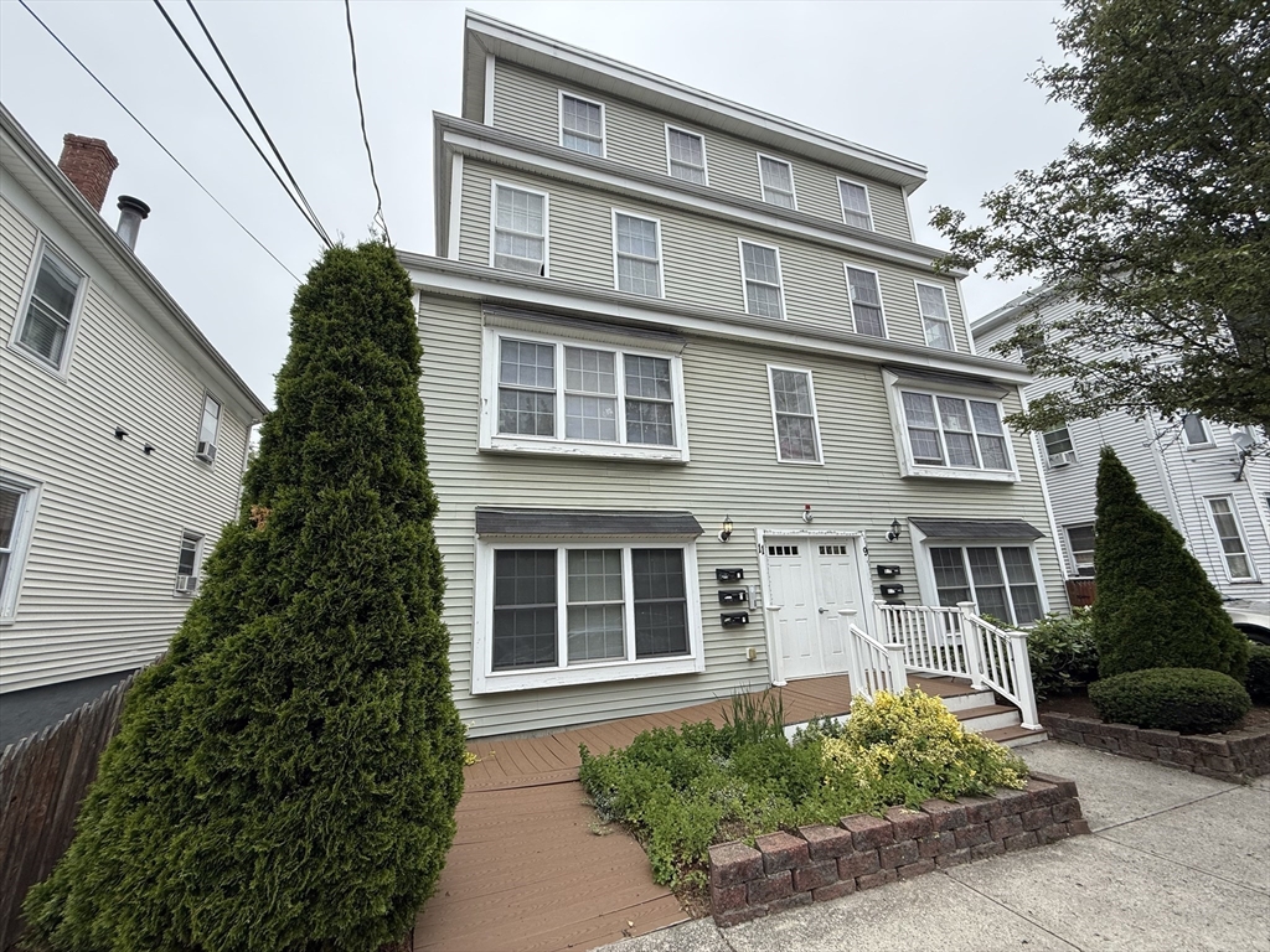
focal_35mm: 14
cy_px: 476
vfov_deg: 85.7
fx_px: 514
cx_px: 635
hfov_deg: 102.1
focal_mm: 2.22
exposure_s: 1/590
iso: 50
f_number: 2.2
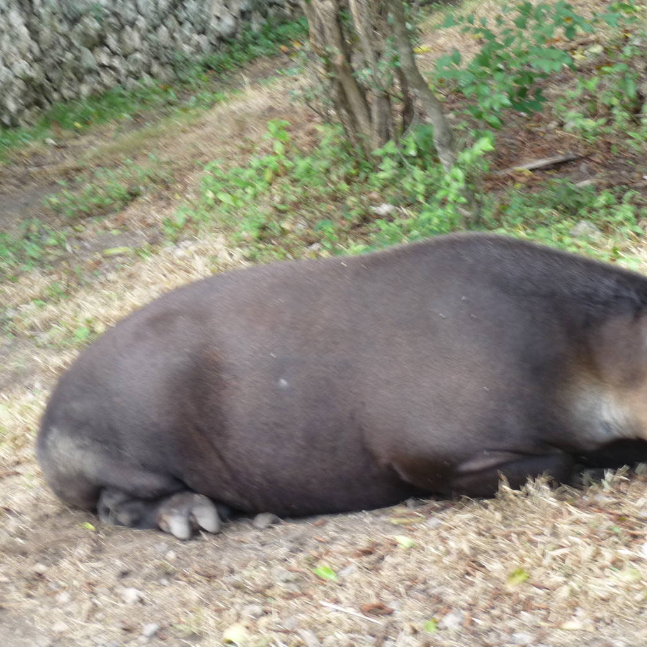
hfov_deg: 14.0
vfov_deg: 14.1
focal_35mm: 124
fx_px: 2622
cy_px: 340
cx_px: 440
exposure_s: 1/40
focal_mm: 15.2
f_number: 4.7
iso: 125
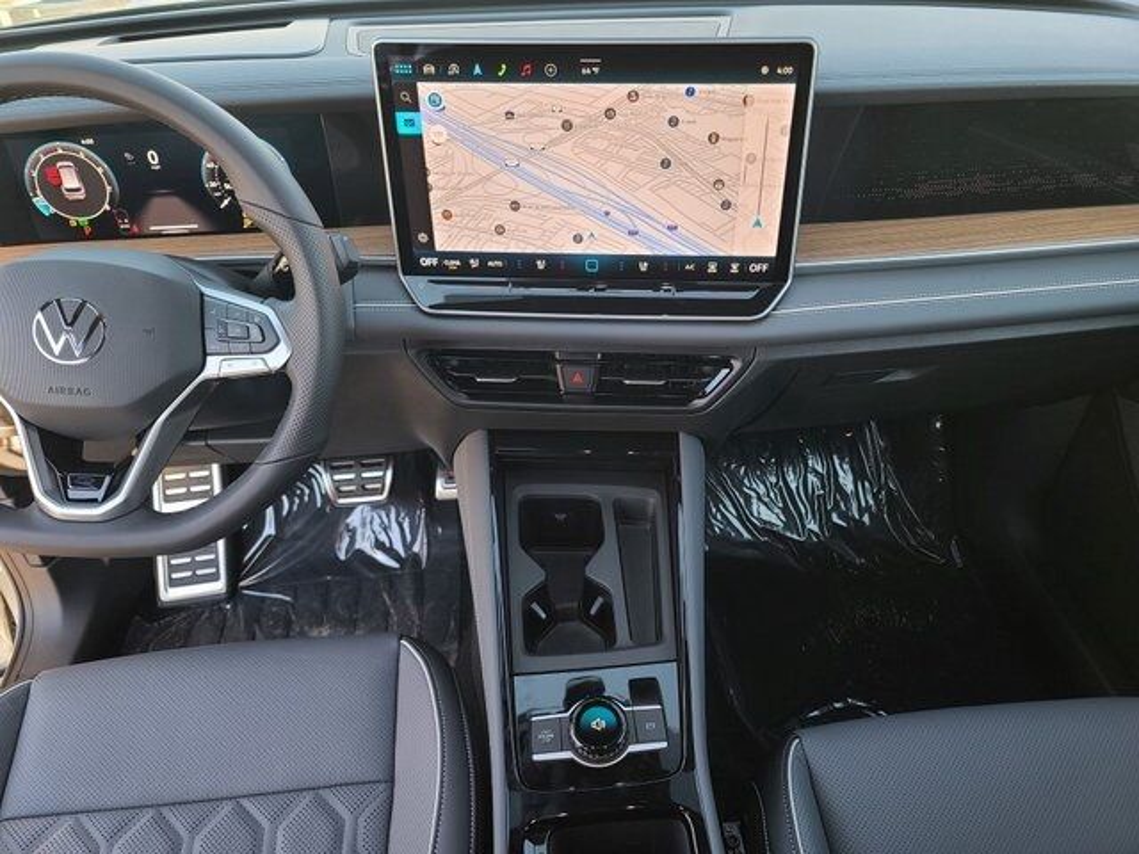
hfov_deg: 69.4
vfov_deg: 54.9
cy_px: 427
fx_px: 823
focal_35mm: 25
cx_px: 570
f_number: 1.8
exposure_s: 1/60
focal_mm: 7
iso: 50
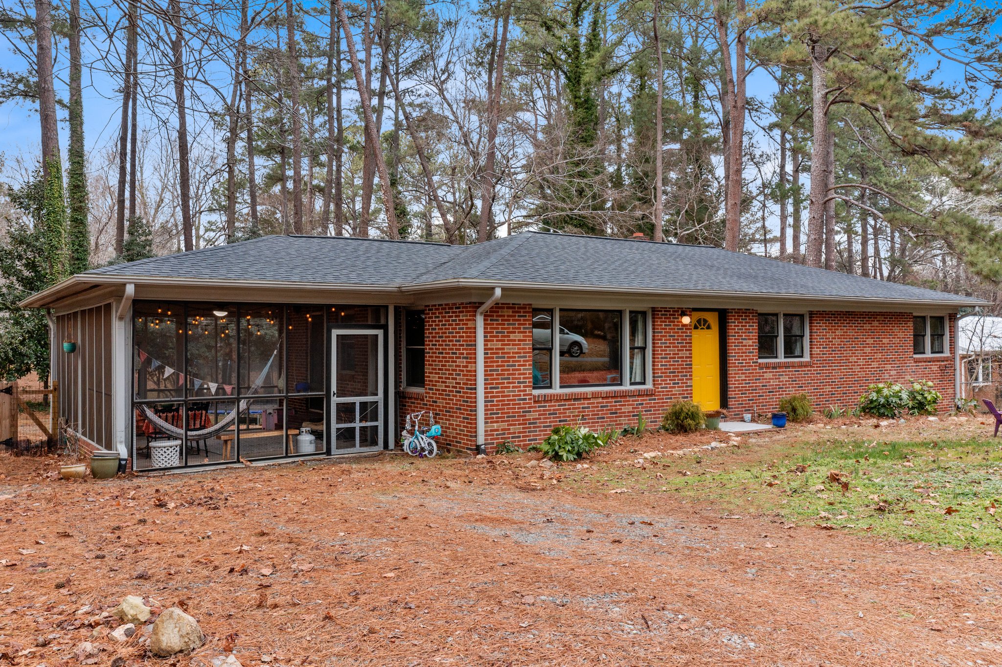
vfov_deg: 46.4
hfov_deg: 65.5
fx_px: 779
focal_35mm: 28
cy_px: 334
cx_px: 501
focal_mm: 10.26
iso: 100
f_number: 4.5
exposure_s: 1/200
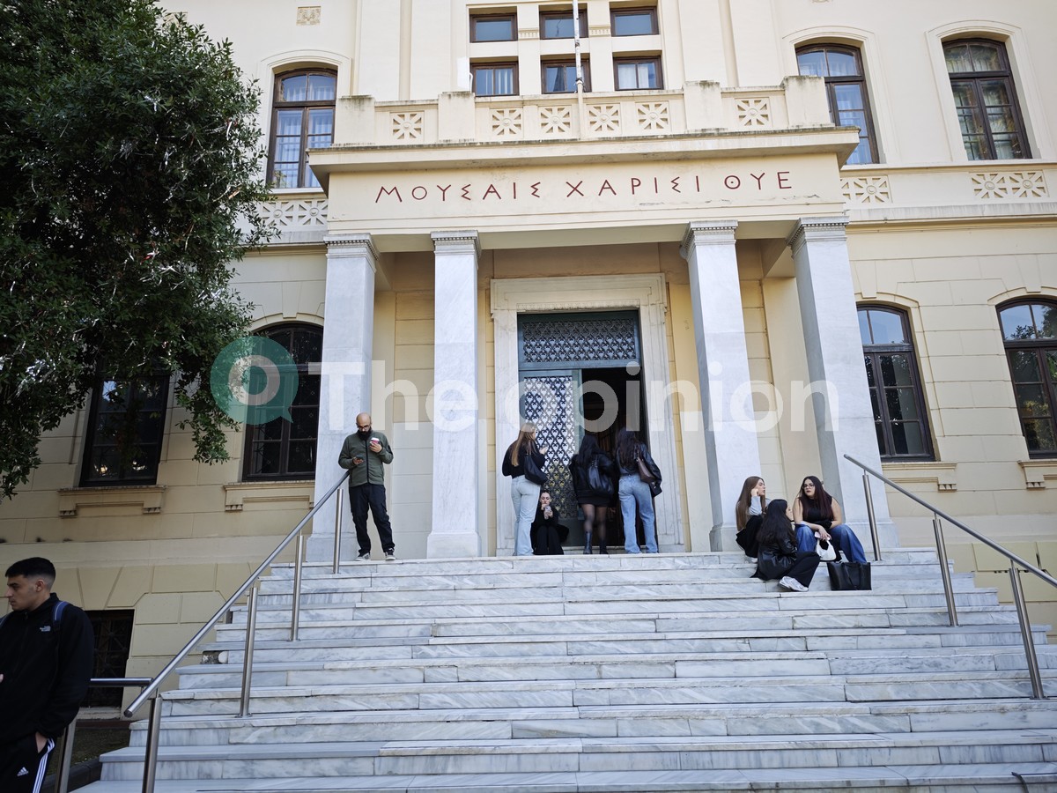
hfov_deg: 73.9
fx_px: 702
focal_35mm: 23
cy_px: 396
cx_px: 528
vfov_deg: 58.9
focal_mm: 8.72
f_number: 1.63
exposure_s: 1/111
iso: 50
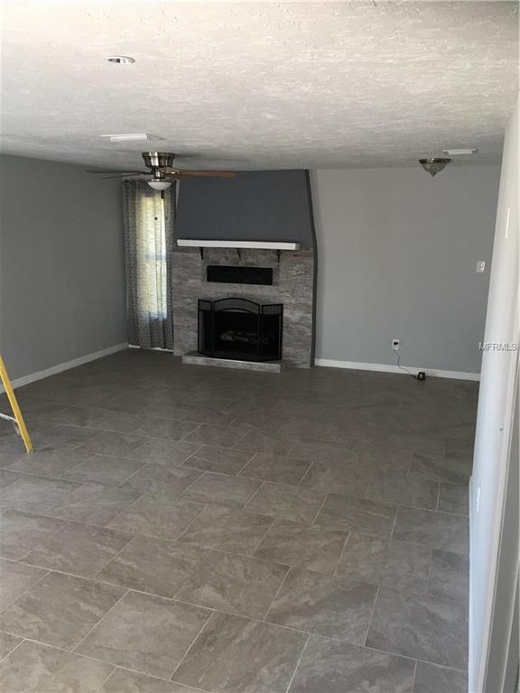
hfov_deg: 48.2
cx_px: 260
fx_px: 581
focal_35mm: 29
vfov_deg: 61.7
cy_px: 346
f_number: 2.2
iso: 25
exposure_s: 1/15
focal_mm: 4.15
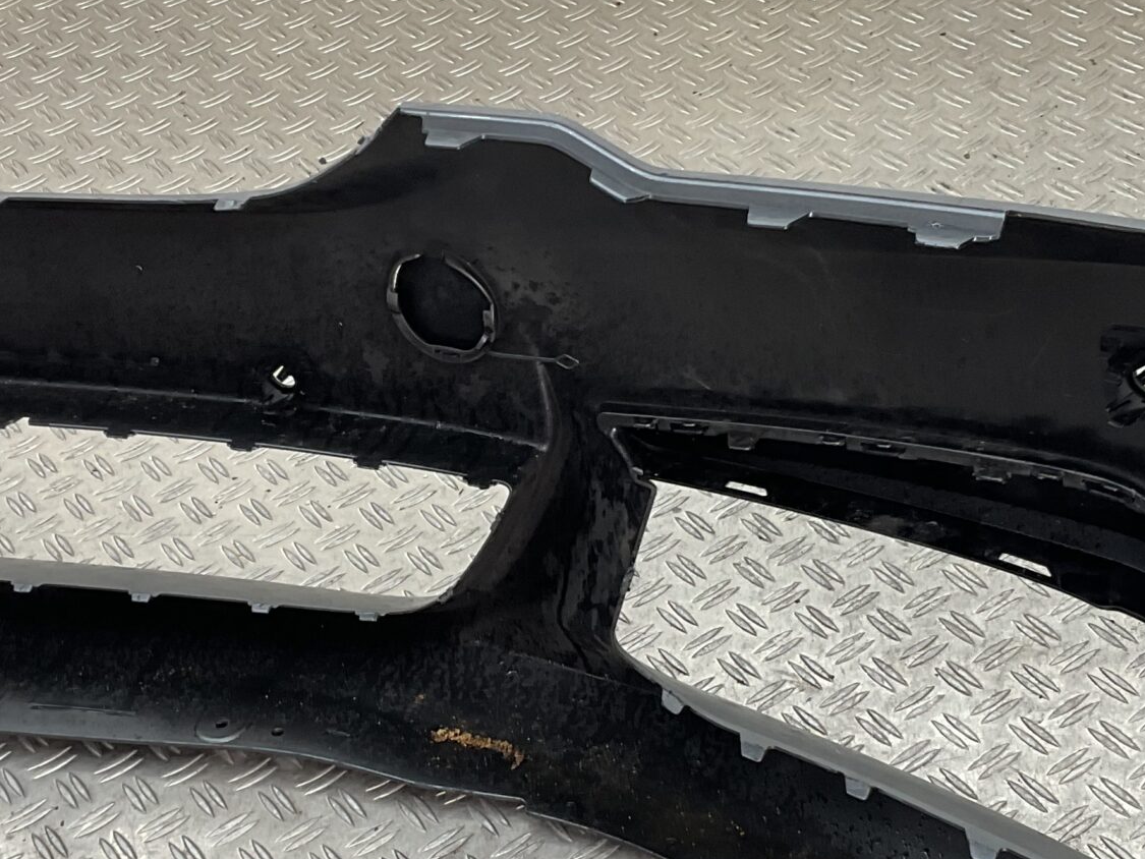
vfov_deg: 22.2
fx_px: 2183
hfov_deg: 29.4
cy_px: 542
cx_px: 521
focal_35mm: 66
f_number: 1.8
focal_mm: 3
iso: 32
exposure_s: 1/100
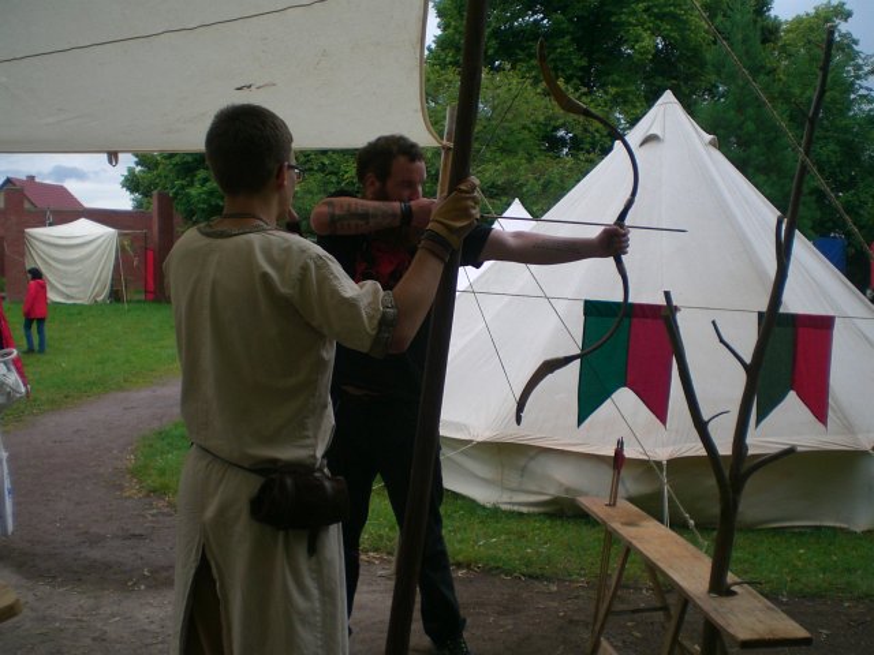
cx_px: 437
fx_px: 959
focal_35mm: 38
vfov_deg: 37.7
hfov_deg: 49.0
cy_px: 328
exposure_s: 1/320
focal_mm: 6.3
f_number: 3.1
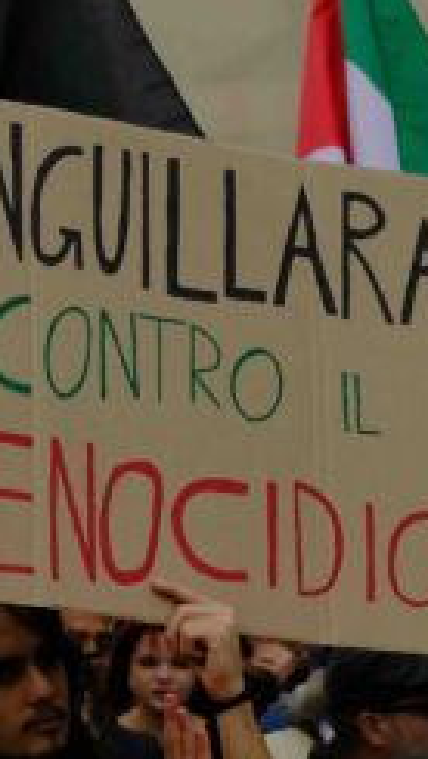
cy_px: 344
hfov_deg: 4.9
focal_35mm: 247
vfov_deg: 8.7
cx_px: 279
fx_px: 4978
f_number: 4
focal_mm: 55
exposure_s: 1/4000
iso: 800
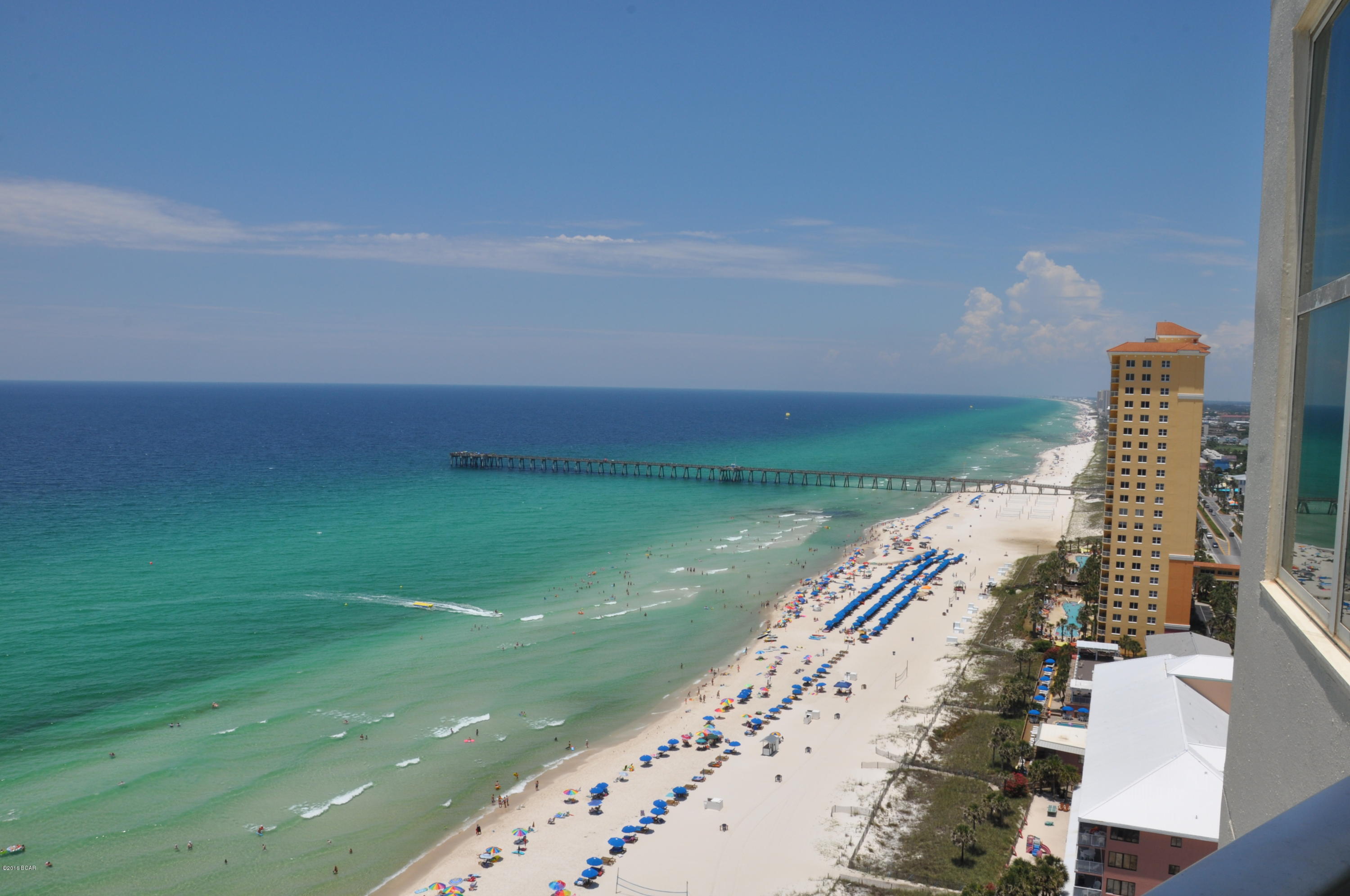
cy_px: 448
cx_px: 675
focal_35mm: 27
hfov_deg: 67.4
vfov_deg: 47.8
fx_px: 1011
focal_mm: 18
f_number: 20
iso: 200
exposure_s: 1/200
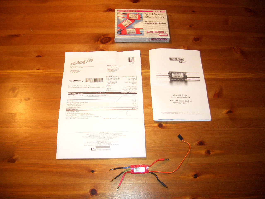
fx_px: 475
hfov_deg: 31.2
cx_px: 132
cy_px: 100
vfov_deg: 23.7
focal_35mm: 62
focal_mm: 10.2
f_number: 3.5
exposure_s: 1/60
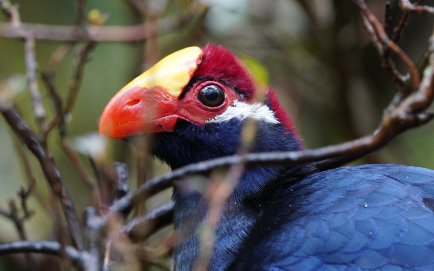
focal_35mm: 920
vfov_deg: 1.4
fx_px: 10883
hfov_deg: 2.3
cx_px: 217
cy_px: 130
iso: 500
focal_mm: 600
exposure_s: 1/40
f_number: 9
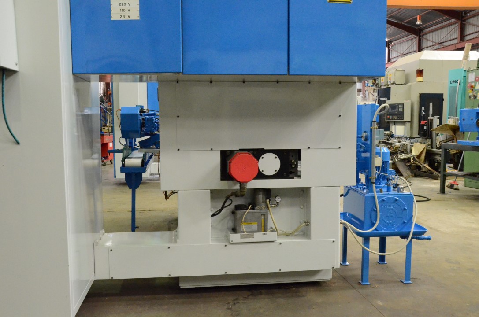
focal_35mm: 33
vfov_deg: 39.8
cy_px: 158
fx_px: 438
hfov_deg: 57.3
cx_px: 240
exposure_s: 1/160
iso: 6400
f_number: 6.3
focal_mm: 22
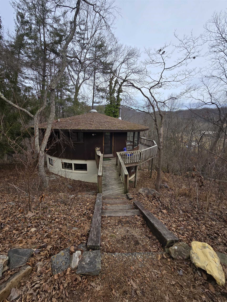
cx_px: 114
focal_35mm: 13
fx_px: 114
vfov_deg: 106.2
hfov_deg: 89.9
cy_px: 151
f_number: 2.2
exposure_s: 1/861
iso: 50
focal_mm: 2.2
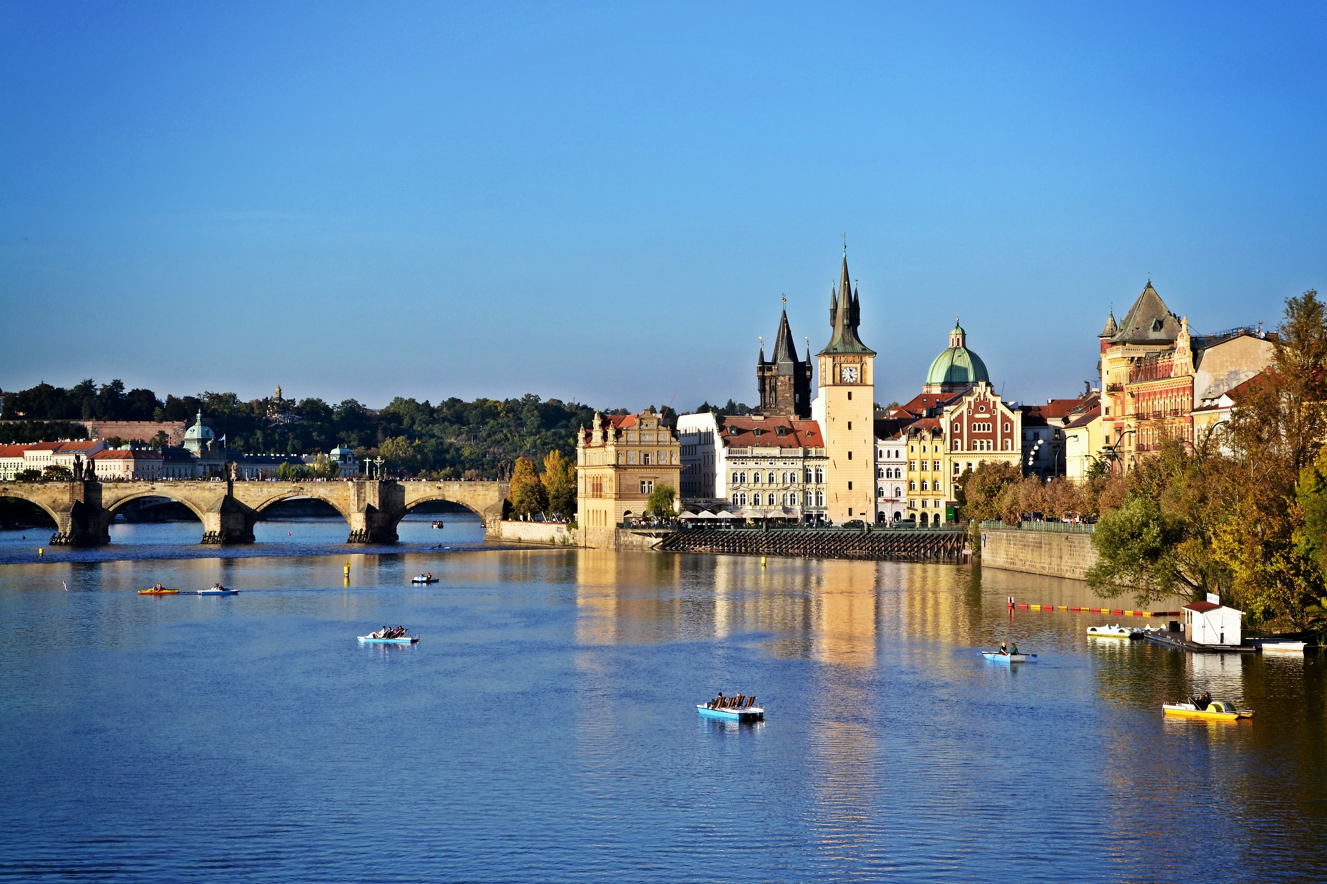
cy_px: 442
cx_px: 664
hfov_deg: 31.9
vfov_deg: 21.6
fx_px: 2322
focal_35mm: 63
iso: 400
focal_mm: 42
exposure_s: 1/500
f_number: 11
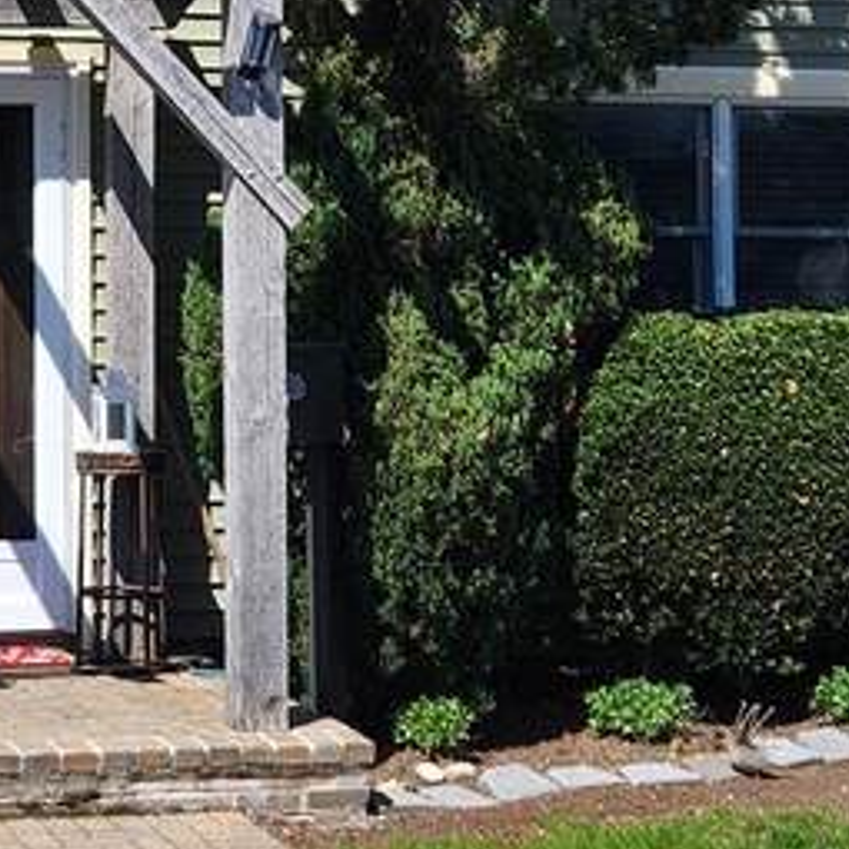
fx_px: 2830
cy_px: 240
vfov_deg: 17.0
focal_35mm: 102
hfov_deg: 16.8
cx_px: 70
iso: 20
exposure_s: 1/1493
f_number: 1.8
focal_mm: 5.4
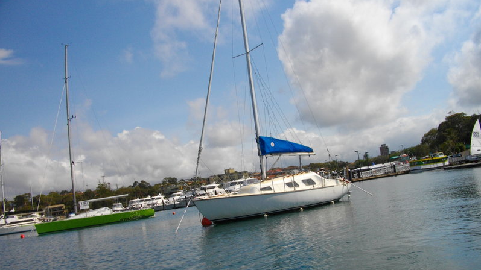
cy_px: 166
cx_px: 241
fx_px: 446
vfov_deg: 33.6
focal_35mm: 35
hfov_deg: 56.6
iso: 100
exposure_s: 1/800
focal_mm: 5.7
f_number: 5.5
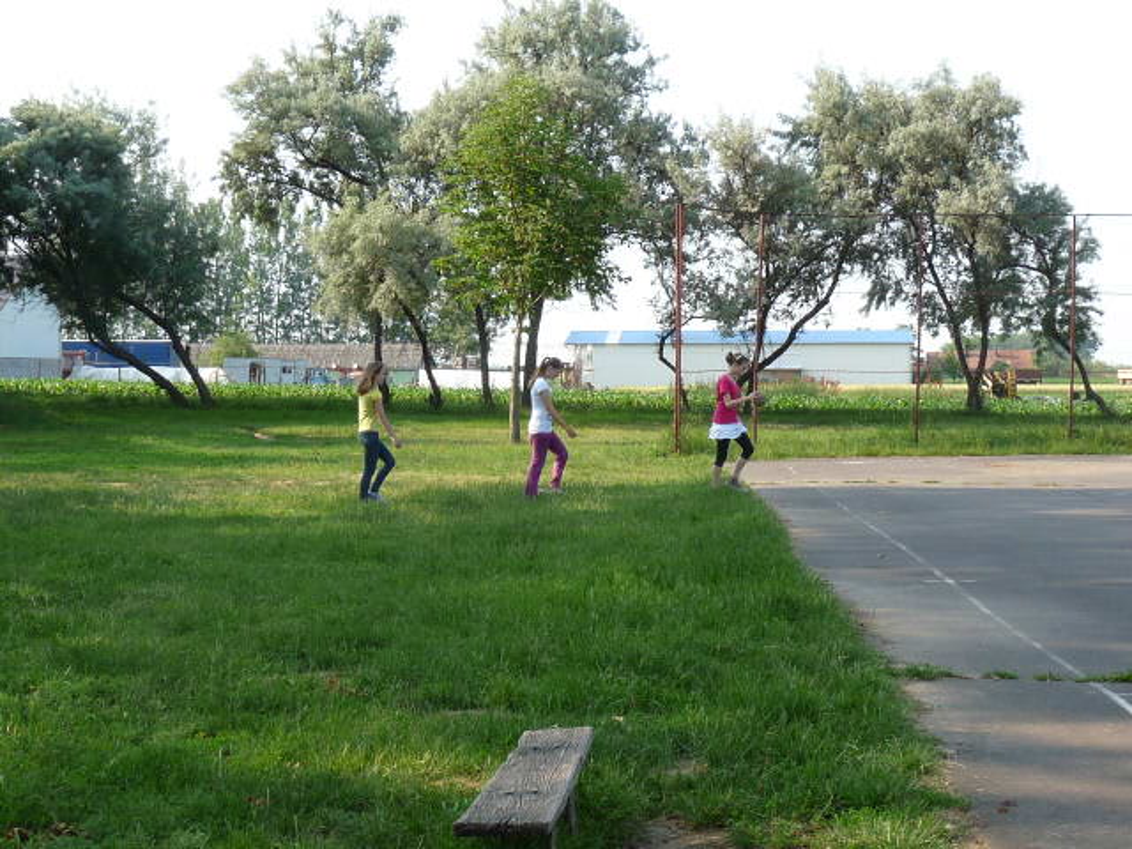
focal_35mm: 60
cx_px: 566
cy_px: 424
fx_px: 1962
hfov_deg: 32.2
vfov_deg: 24.4
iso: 100
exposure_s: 1/200
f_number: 4.5
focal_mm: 6.1
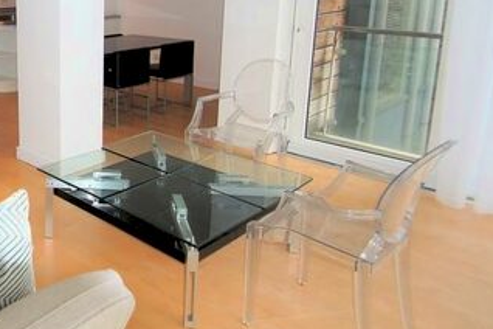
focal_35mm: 33
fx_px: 452
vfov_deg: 38.4
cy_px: 62
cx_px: 37
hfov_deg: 50.0
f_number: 4
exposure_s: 1/60
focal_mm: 10
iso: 100
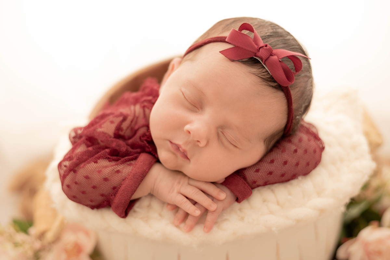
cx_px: 195
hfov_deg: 39.6
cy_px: 130
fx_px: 542
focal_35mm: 50
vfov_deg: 27.0
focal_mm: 50
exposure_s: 1/200
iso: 400
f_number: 2.8
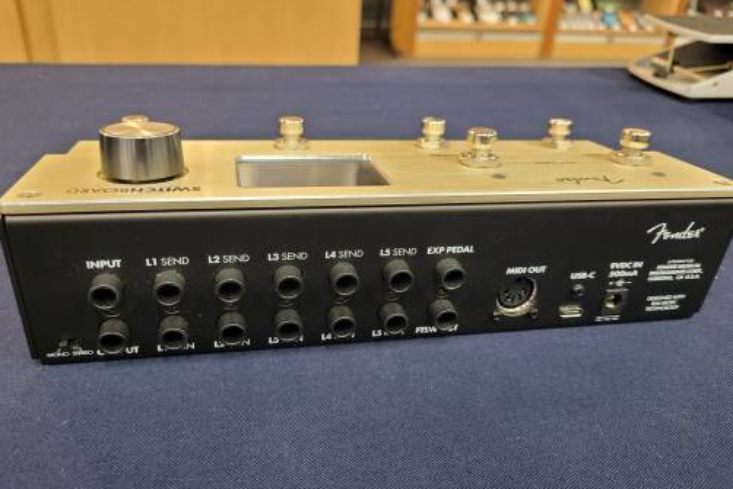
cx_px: 359
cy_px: 248
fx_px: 570
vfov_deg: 46.4
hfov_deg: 65.5
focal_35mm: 28
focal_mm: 5.4
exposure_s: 1/40
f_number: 1.8
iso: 250
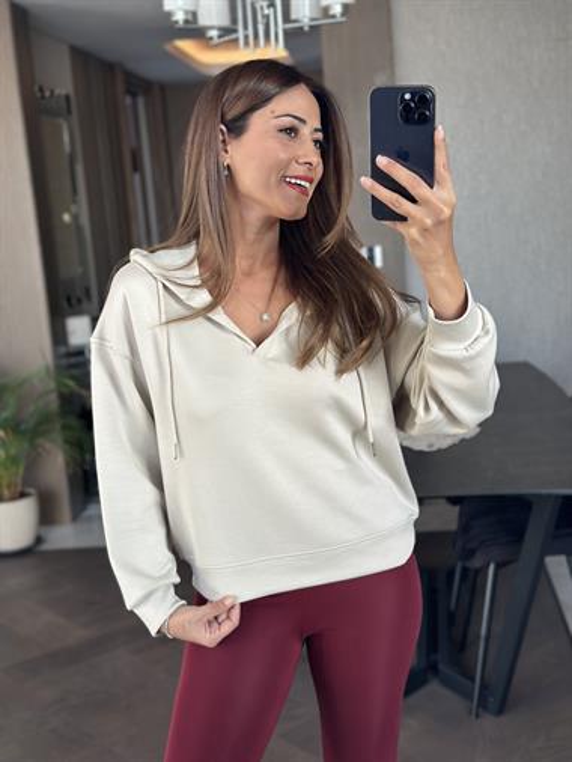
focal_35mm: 48
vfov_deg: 39.6
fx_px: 1057
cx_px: 286
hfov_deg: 30.3
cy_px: 381
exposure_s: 1/85
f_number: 1.78
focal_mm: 6.86
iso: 125
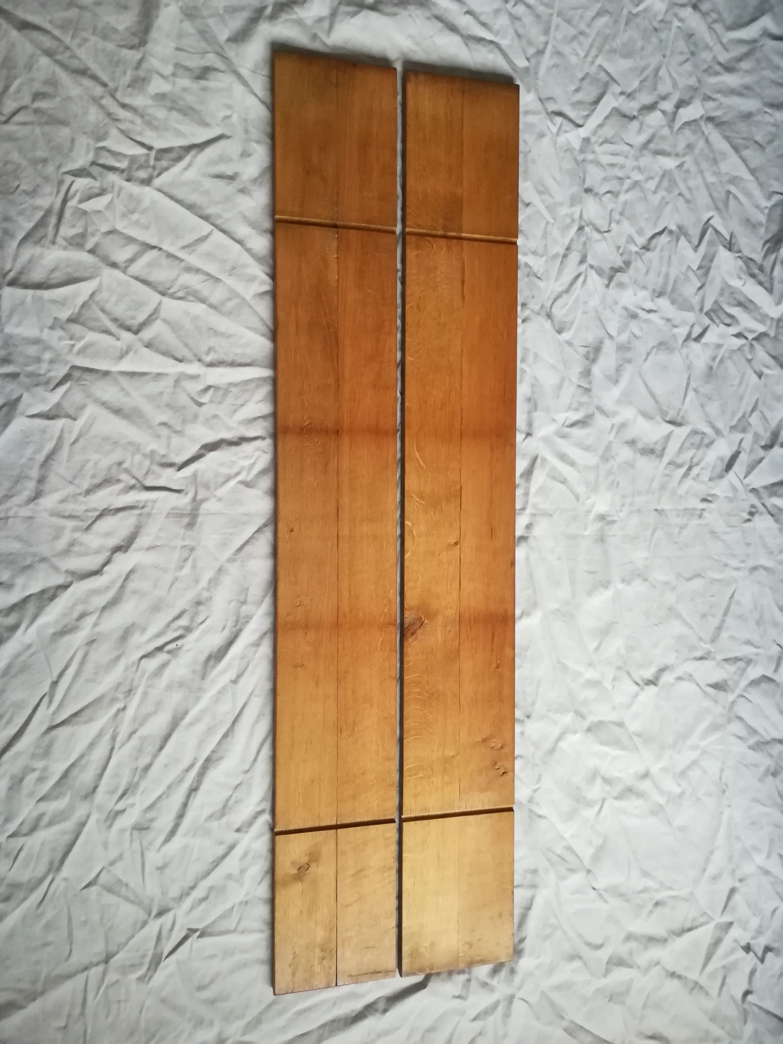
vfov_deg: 67.3
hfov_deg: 53.1
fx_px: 784
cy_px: 522
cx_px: 392
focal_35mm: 26
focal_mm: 3.83
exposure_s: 1/25
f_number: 2.2
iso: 500
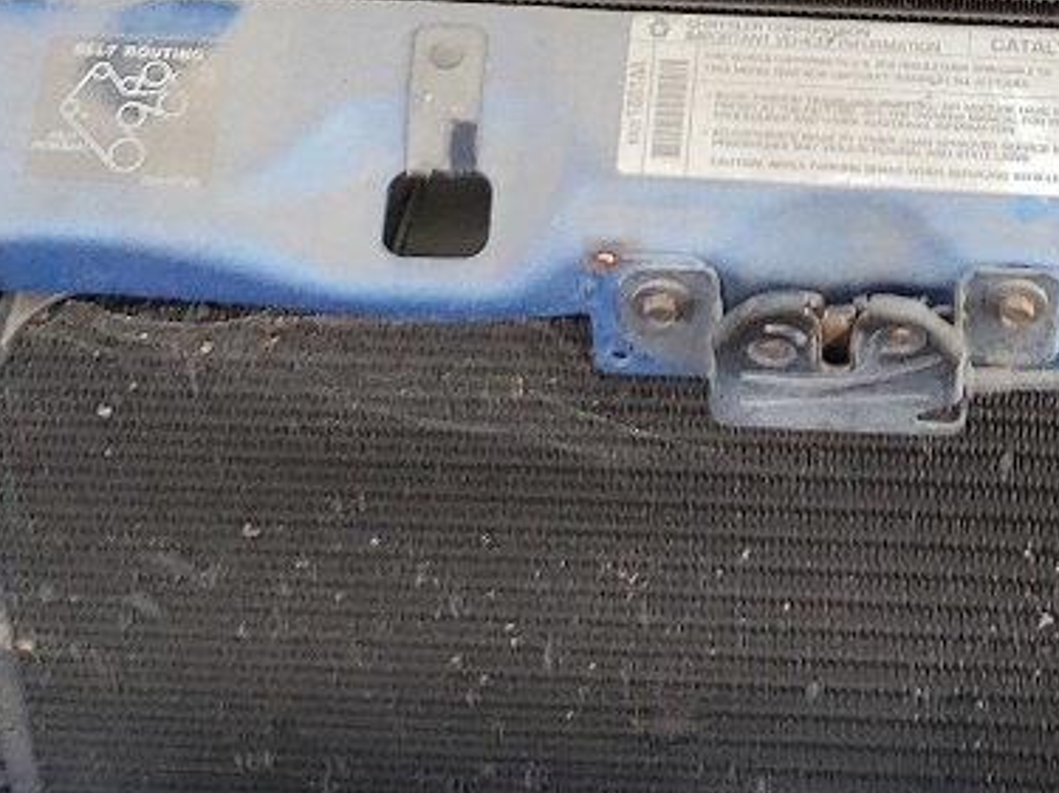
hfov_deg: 17.6
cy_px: -327
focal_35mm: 111
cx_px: 844
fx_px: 3395
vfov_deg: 12.8
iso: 50
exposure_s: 1/588
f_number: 1.5
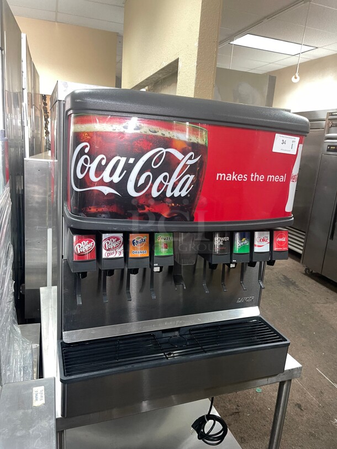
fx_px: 337
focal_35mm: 26
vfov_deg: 67.3
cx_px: 168
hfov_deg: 53.1
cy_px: 224
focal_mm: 5.1
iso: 200
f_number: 1.6
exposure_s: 1/60
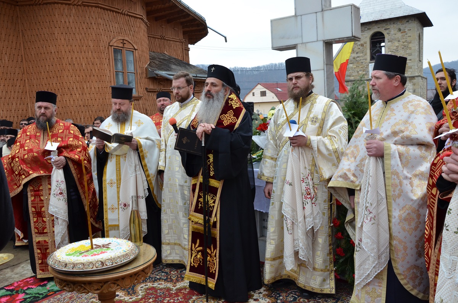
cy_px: 152
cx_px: 229
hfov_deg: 59.6
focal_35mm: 32
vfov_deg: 41.5
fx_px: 400
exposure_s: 1/200
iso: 640
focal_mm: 21
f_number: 8
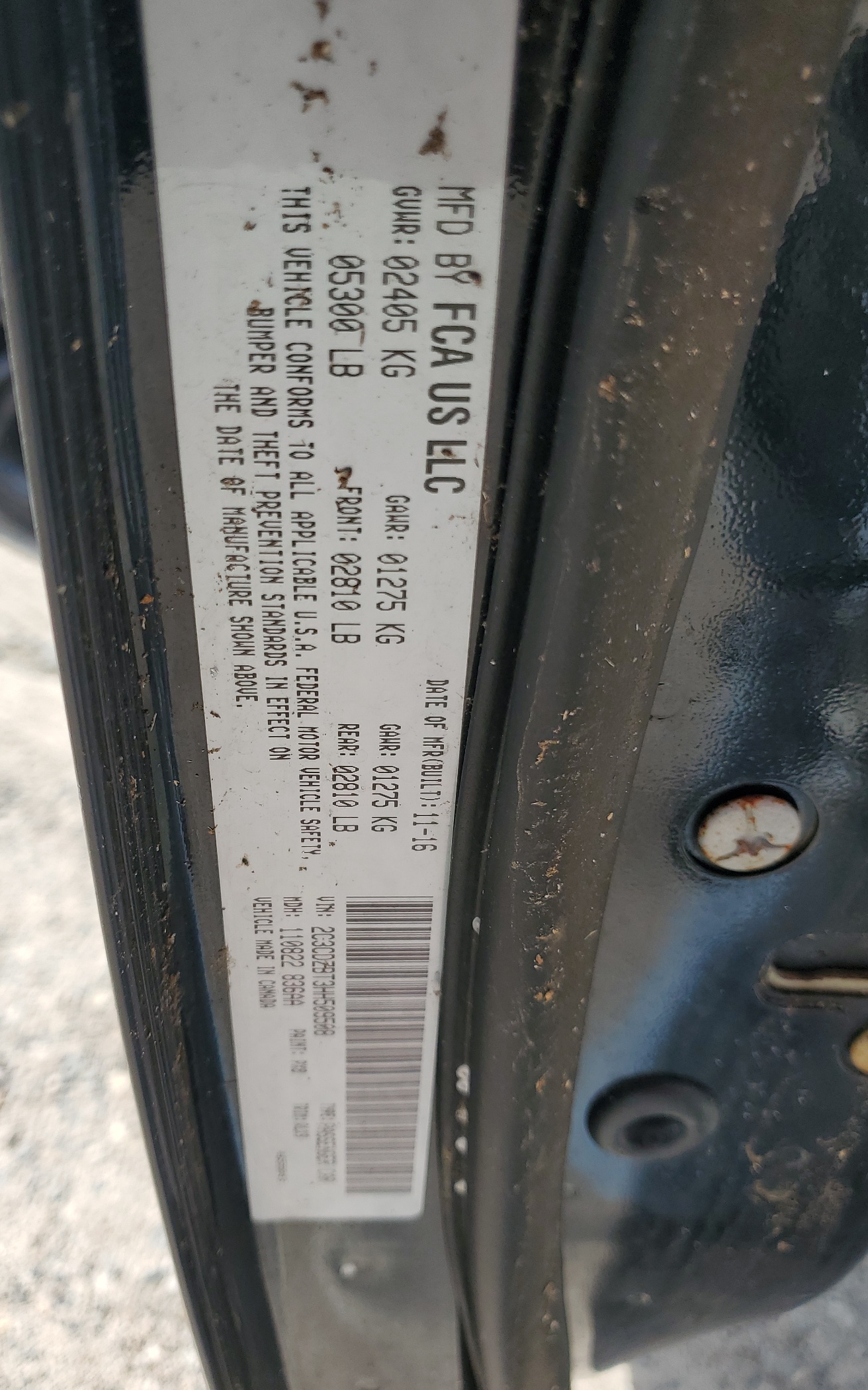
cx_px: 382
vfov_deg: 66.5
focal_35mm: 28
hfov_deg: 44.4
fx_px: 1060
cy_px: 698
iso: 50
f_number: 1.5
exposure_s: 1/2500
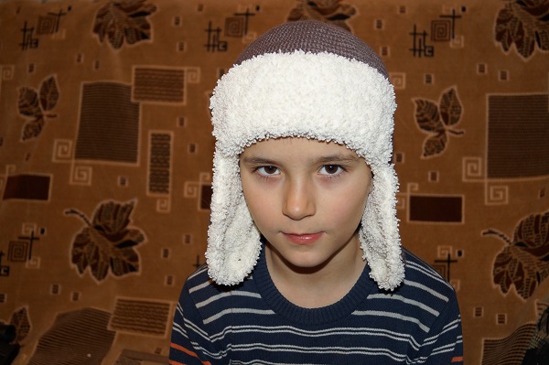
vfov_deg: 31.8
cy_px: 182
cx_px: 274
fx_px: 640
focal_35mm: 42
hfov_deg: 46.4
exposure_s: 1/60
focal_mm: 28
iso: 400
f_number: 4.5
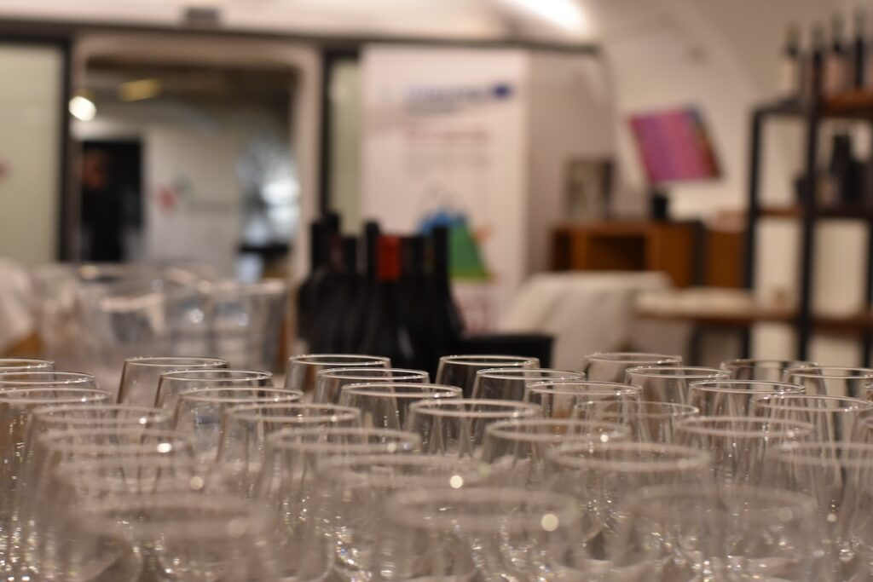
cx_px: 436
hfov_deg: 27.0
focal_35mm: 75
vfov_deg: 18.2
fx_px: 1819
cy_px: 291
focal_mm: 50
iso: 800
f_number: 4
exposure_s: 1/60
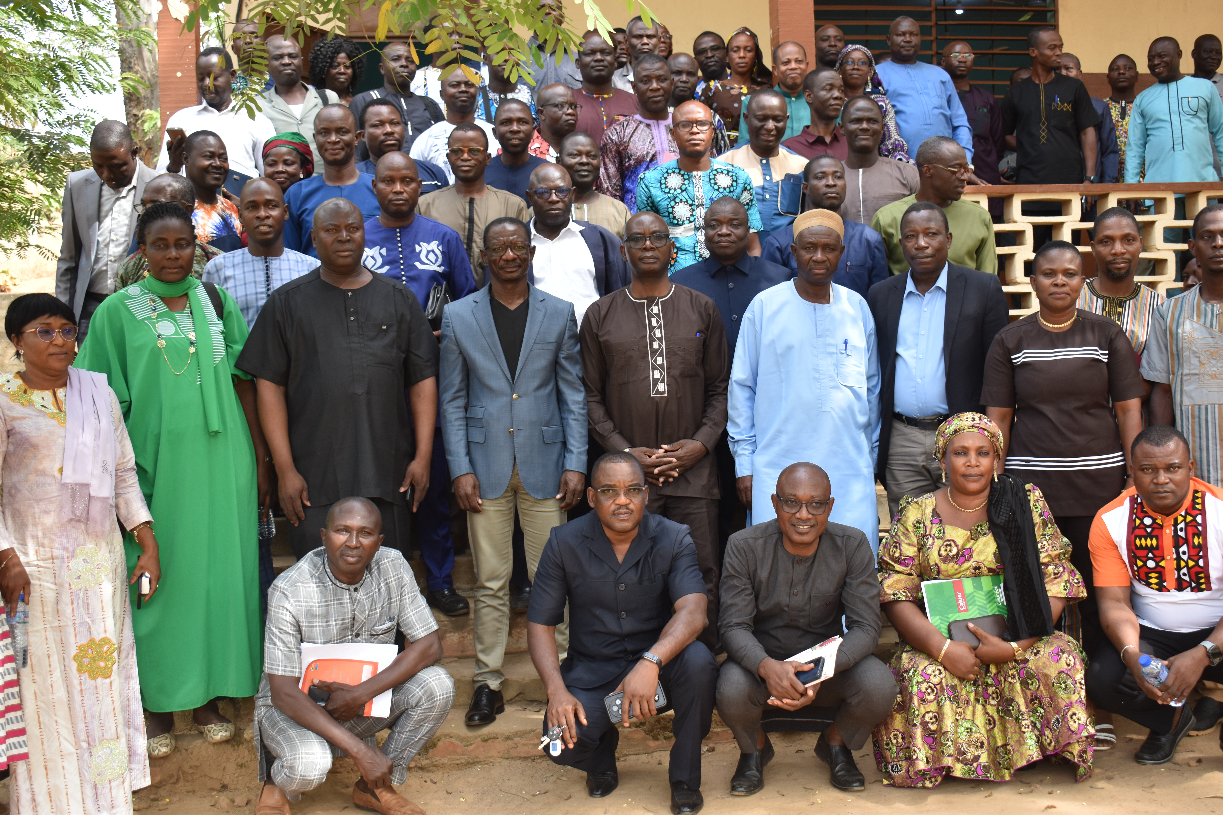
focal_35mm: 44
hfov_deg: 45.0
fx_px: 1478
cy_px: 408
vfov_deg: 30.8
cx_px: 612
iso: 400
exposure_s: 1/250
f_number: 5.6
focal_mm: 29
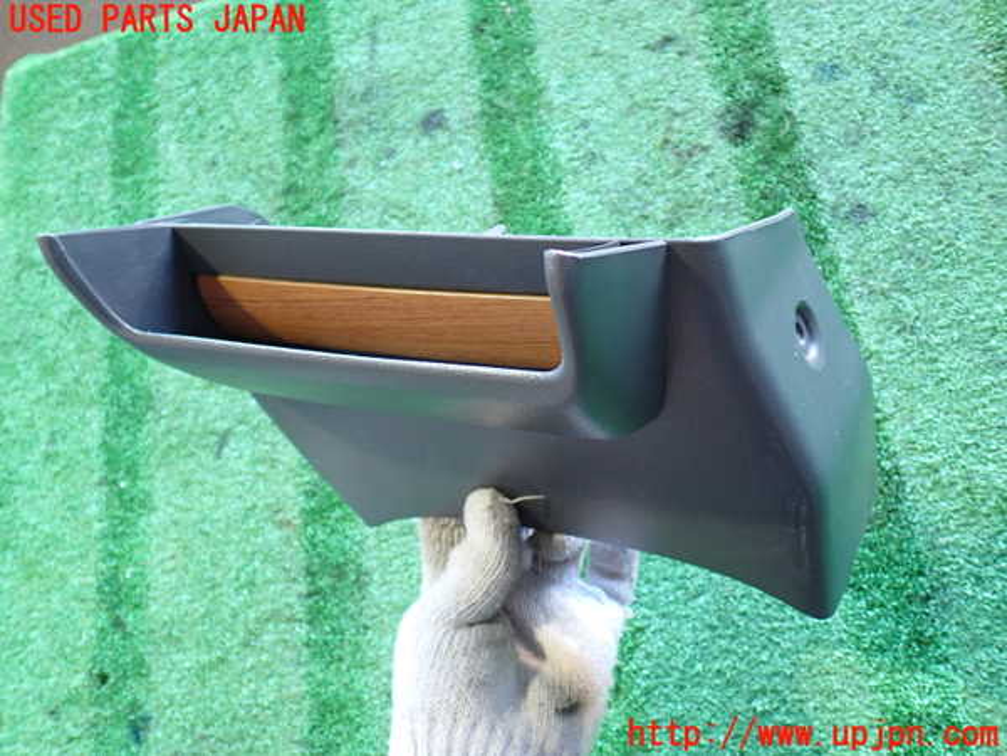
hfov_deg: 60.0
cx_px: 504
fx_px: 873
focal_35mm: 30
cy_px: 378
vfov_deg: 46.8
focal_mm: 5.4
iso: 320
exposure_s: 1/30
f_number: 2.3
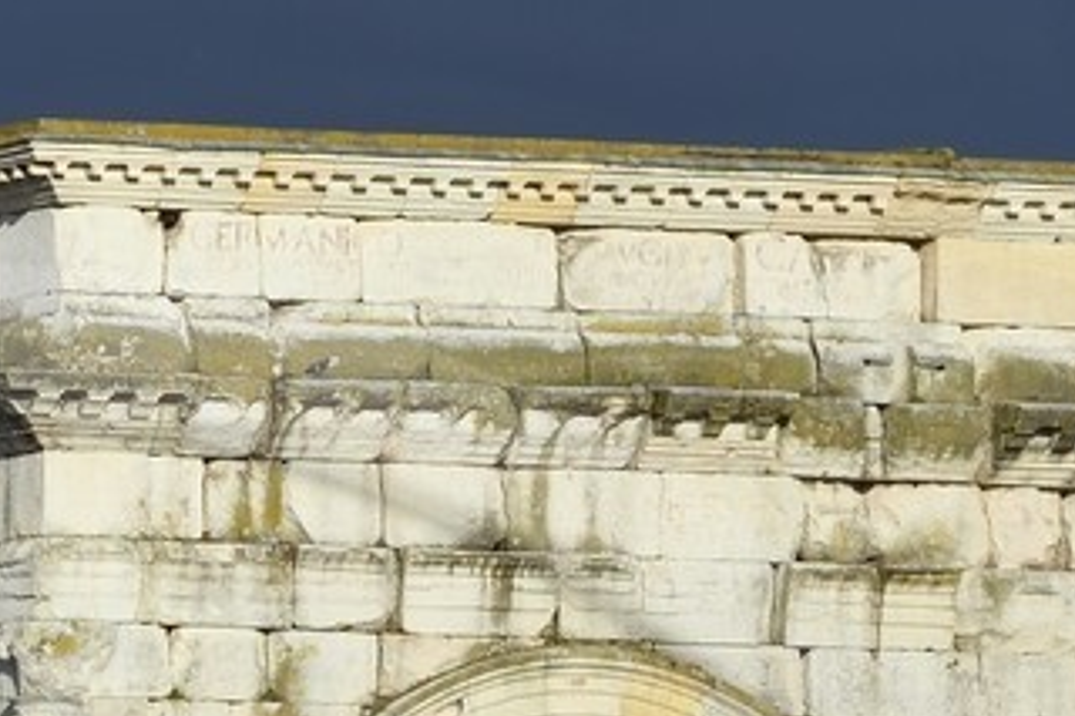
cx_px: -67
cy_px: 1656
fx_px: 15668
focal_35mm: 525
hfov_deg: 3.9
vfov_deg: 2.6
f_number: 14
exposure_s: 1/250
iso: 200
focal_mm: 105
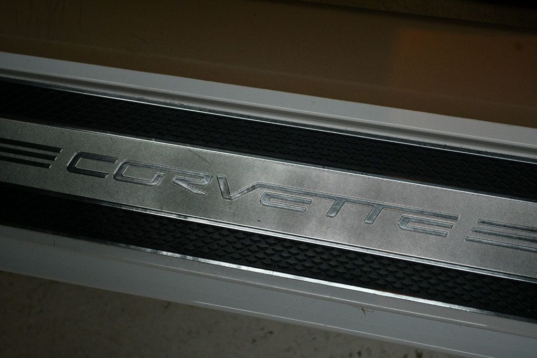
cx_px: 268
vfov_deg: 18.9
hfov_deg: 28.1
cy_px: 179
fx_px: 1074
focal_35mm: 72
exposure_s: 1/125
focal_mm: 48
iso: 1000
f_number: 5.6
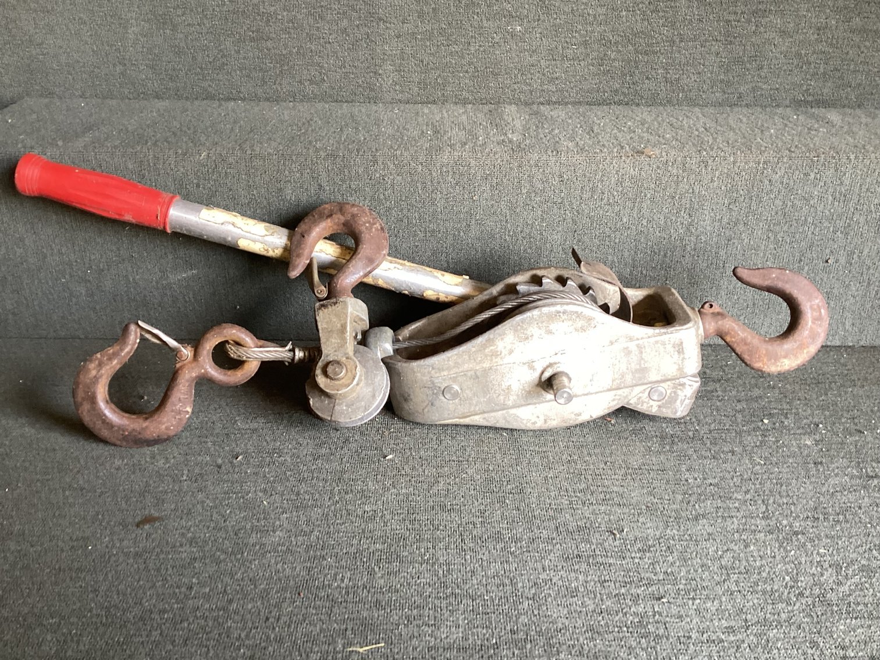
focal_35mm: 31
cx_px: 440
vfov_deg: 45.4
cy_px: 330
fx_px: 788
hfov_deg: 58.3
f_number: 2.4
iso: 160
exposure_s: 1/50
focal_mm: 3.3
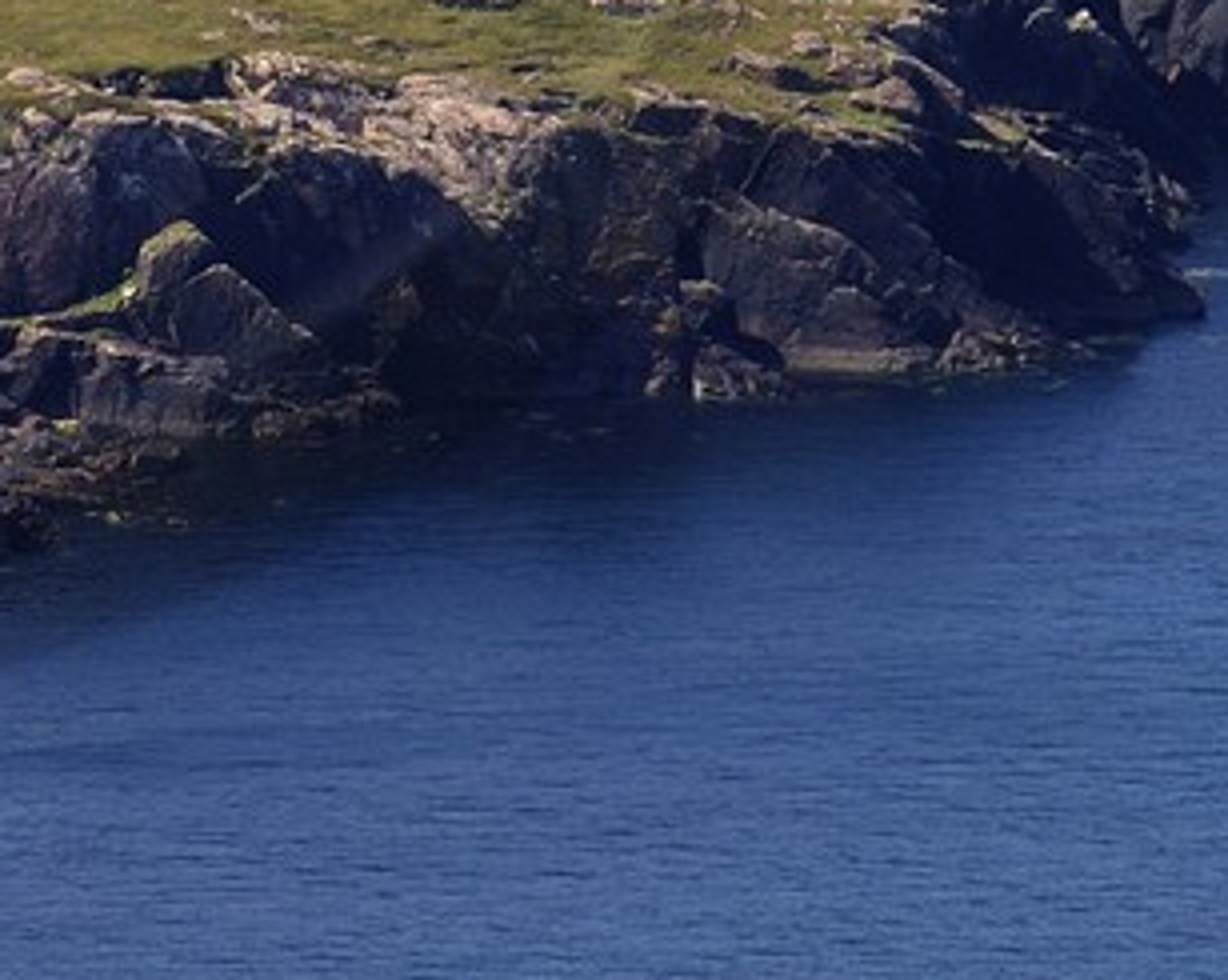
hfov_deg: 2.0
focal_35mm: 979
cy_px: -932
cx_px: -484
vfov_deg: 1.6
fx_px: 35547
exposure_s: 1/800
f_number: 5.6
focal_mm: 200
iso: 200
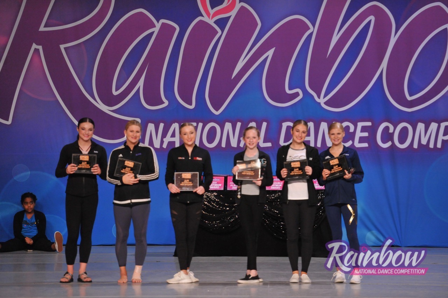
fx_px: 2301
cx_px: 224
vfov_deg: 7.4
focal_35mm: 185
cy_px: 149
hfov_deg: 11.1
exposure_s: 1/1000
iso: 4000
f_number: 2.8
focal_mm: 185
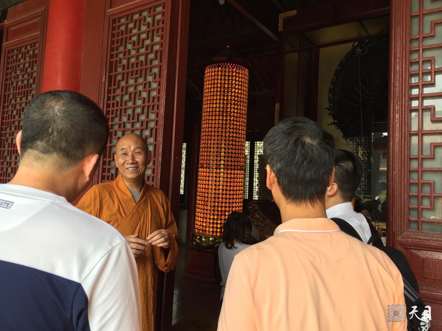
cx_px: 221
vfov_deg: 48.2
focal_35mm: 29
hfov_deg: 61.7
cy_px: 166
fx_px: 370
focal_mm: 4.15
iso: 32
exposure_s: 1/100
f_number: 2.2
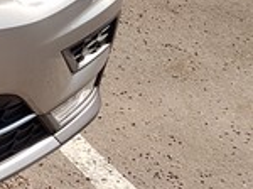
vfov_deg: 10.3
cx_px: -405
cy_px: -88
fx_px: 1014
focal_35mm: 139
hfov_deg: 11.2
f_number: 1.7
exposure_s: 1/1720
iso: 40
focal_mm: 4.2
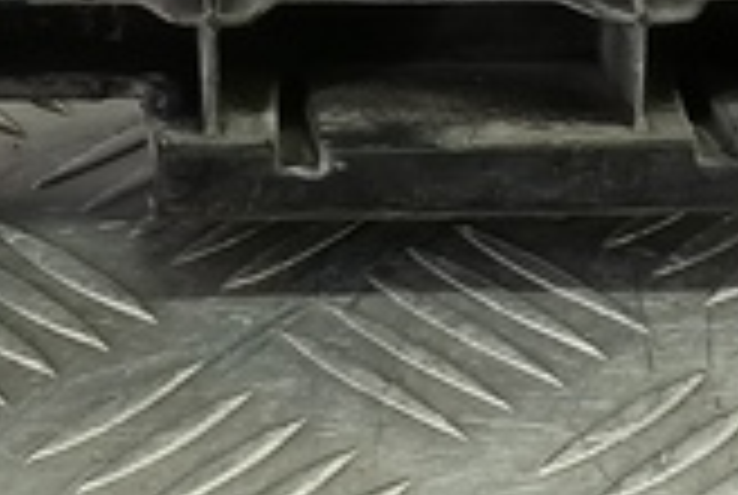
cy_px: -27
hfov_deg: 13.7
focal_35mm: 149
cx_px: 158
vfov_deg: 9.2
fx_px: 3060
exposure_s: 1/50
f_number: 1.6
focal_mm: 4.11
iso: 153
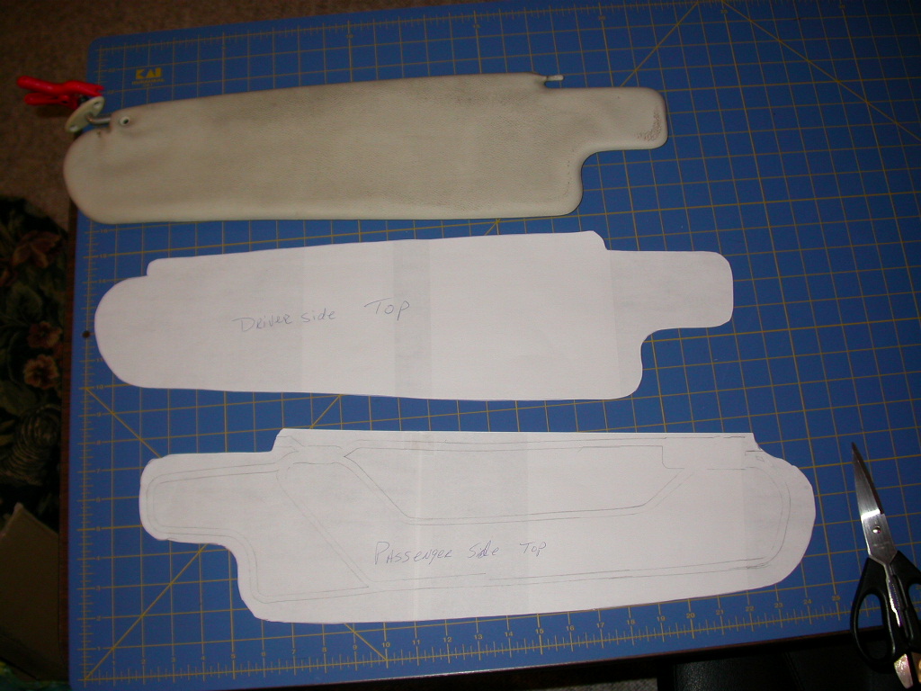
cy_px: 346
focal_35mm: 38
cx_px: 460
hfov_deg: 49.0
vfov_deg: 37.7
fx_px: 1011
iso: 100
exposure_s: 1/60
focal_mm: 7.85
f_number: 2.6
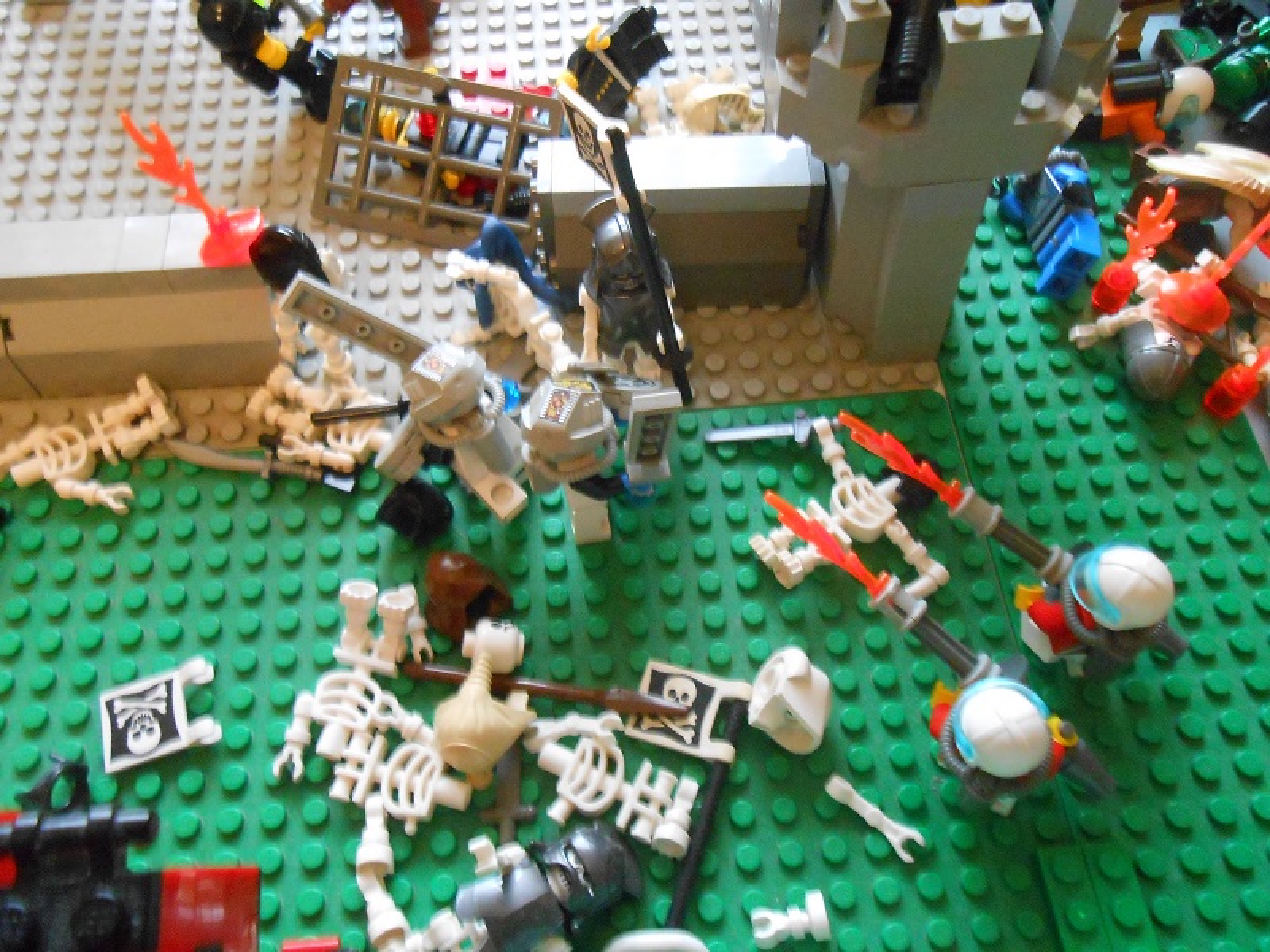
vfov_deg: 46.8
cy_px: 476
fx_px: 1101
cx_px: 635
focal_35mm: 30
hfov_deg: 60.0
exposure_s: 1/5
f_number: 3.8
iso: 800
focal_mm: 5.3
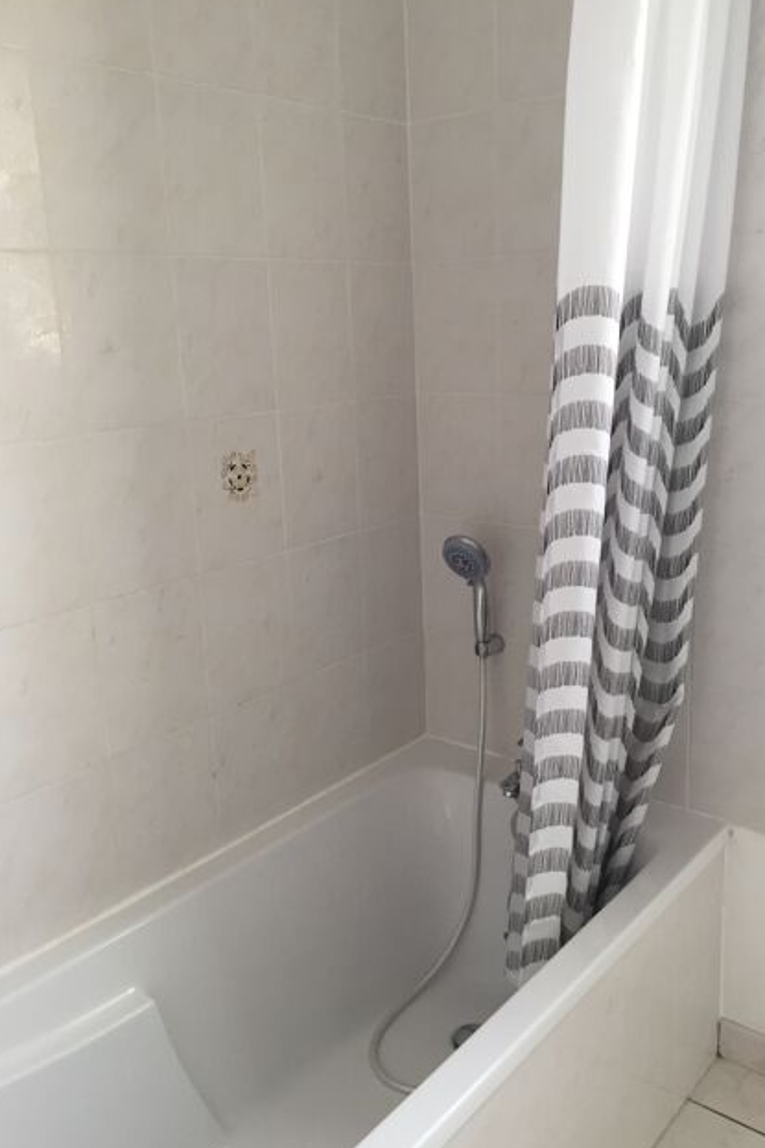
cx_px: 415
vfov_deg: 60.3
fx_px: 989
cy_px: 568
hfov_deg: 42.3
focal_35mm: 31
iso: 50
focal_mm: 4.15
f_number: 2.2
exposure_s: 1/33
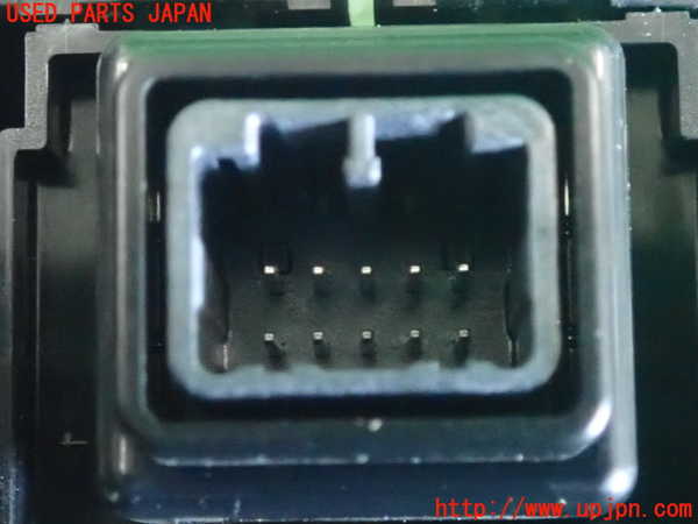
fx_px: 2016
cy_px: 262
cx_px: 349
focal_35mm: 100
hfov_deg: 19.6
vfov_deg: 14.8
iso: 6400
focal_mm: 18
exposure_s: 1/20
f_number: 4.9
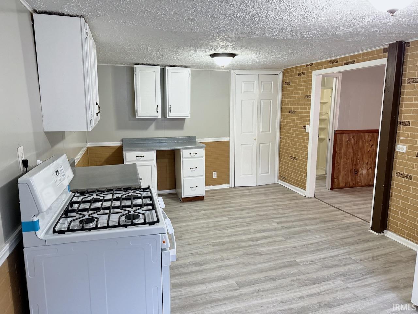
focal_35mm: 24
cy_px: 157
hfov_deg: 71.6
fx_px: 290
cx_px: 209
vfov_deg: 56.8
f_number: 1.78
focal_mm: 6.76
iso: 320
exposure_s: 1/60
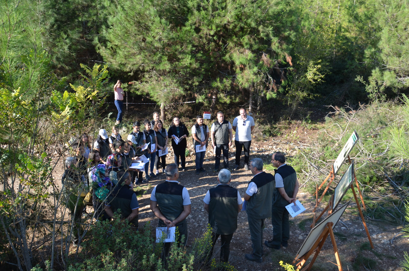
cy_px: 136
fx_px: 306
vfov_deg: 47.7
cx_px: 204
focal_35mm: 27
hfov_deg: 67.5
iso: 200
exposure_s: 1/200
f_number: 7.1
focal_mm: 18
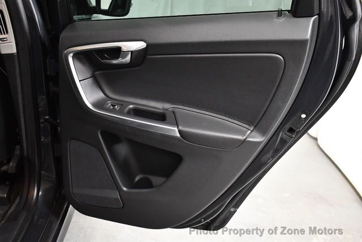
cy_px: 121
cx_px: 181
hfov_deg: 53.1
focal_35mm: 36
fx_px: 363
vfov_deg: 37.0
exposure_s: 1/60
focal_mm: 18
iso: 3200
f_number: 3.5
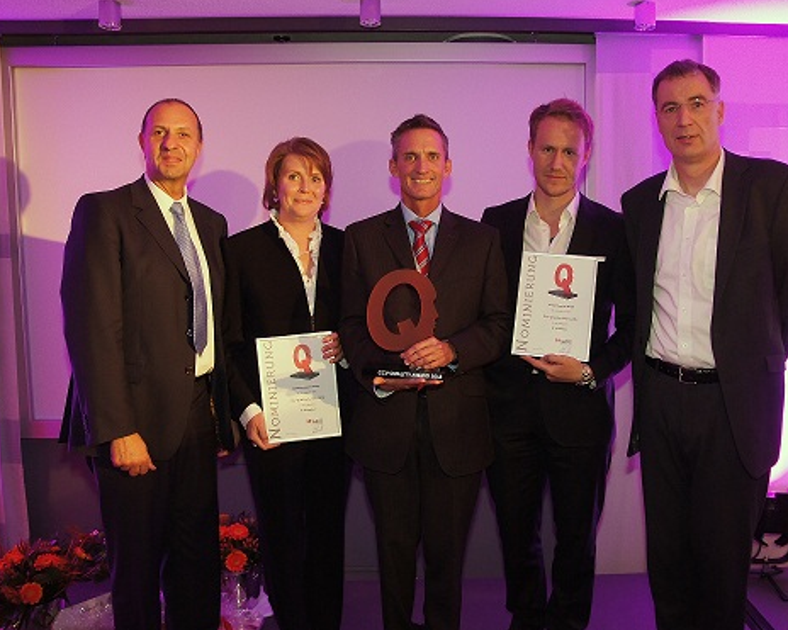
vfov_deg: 49.1
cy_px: 314
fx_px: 690
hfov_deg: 59.3
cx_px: 440
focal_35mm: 30
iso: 800
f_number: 2.8
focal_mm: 17
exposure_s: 1/60
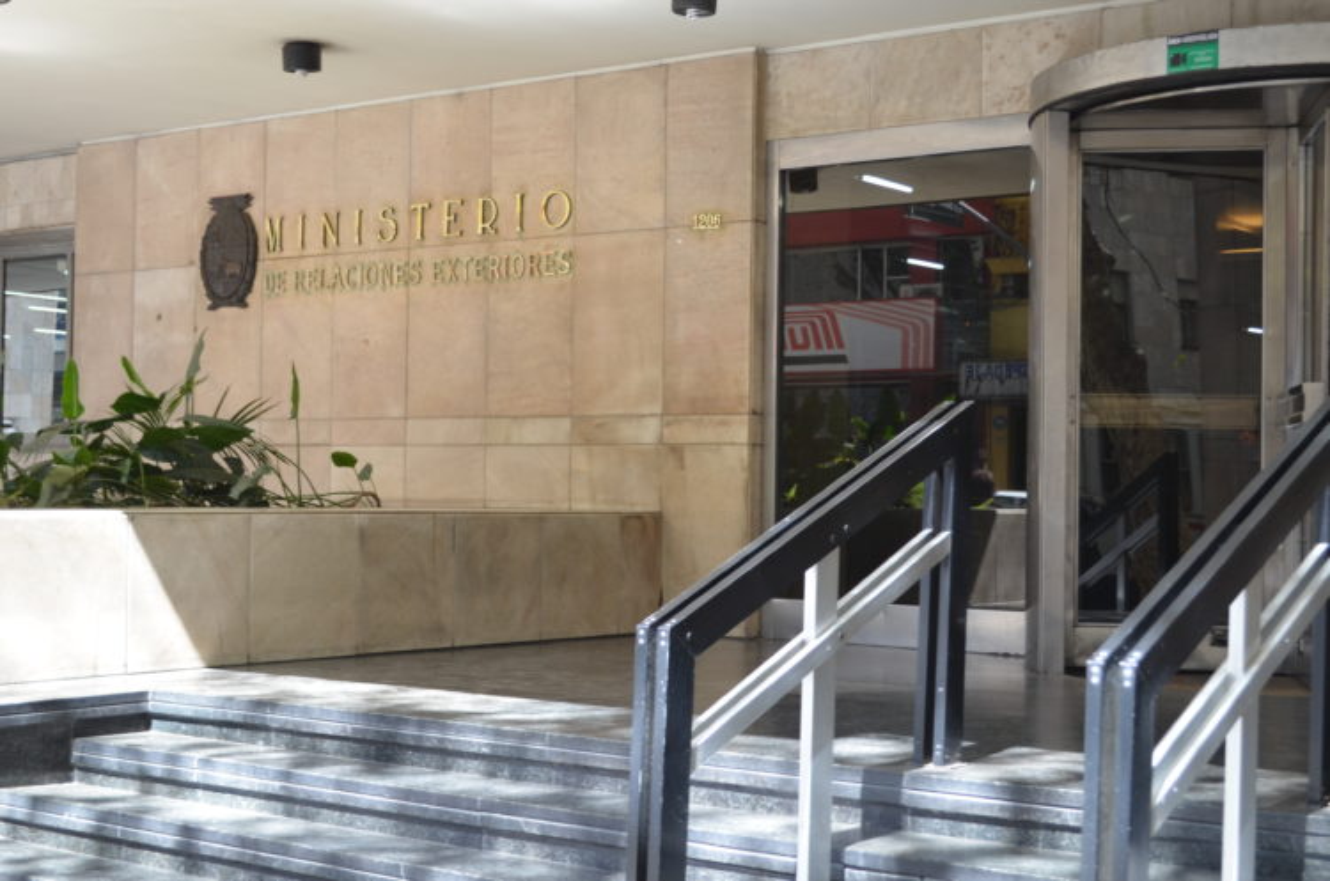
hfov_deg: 37.9
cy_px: 440
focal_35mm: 52
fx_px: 1936
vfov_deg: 25.6
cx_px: 665
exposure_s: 1/100
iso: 400
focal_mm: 35
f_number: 5
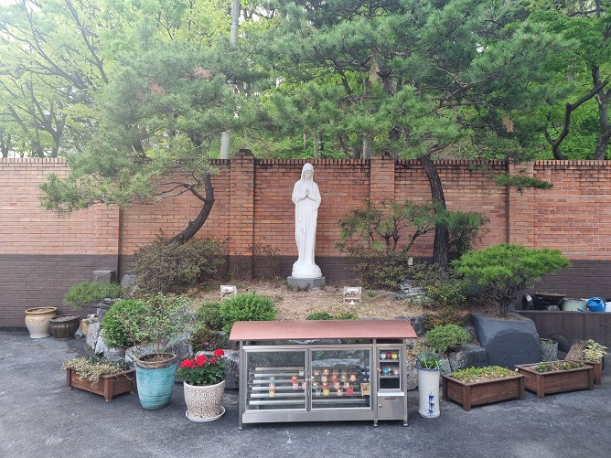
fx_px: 459
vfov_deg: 53.1
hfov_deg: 67.3
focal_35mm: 26
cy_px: 229
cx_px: 306
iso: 100
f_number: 1.8
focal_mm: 5.4
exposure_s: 1/120
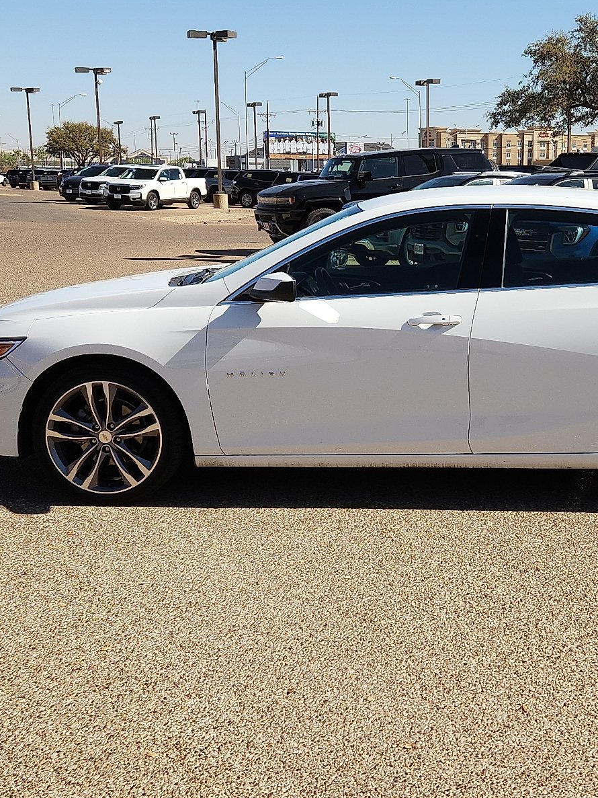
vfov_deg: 58.4
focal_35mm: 31
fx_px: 714
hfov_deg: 44.0
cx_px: 446
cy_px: 395
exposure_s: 1/1667
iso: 50
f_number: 1.8
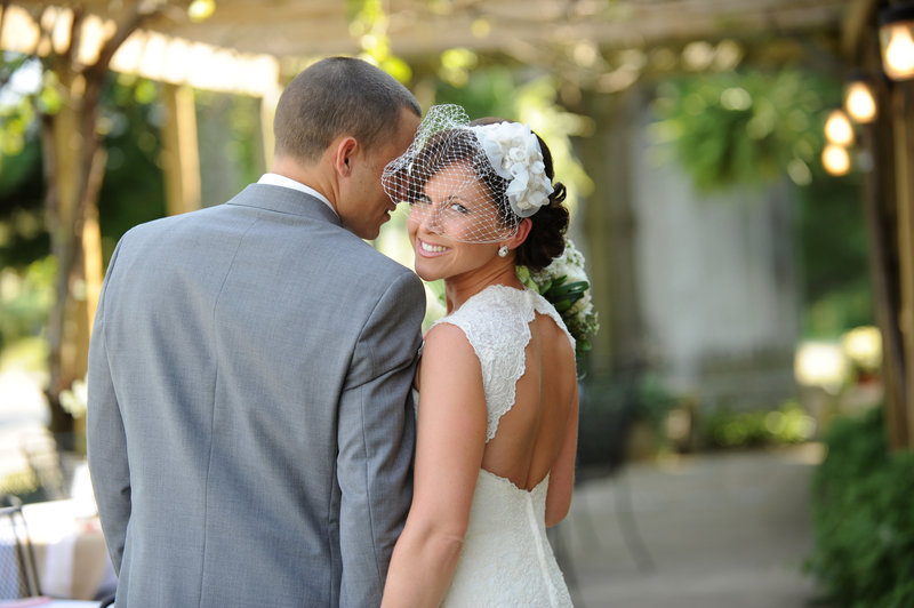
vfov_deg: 11.4
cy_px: 304
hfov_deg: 17.1
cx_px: 457
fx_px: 3044
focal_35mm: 120
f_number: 3.2
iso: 250
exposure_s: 1/250
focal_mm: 120
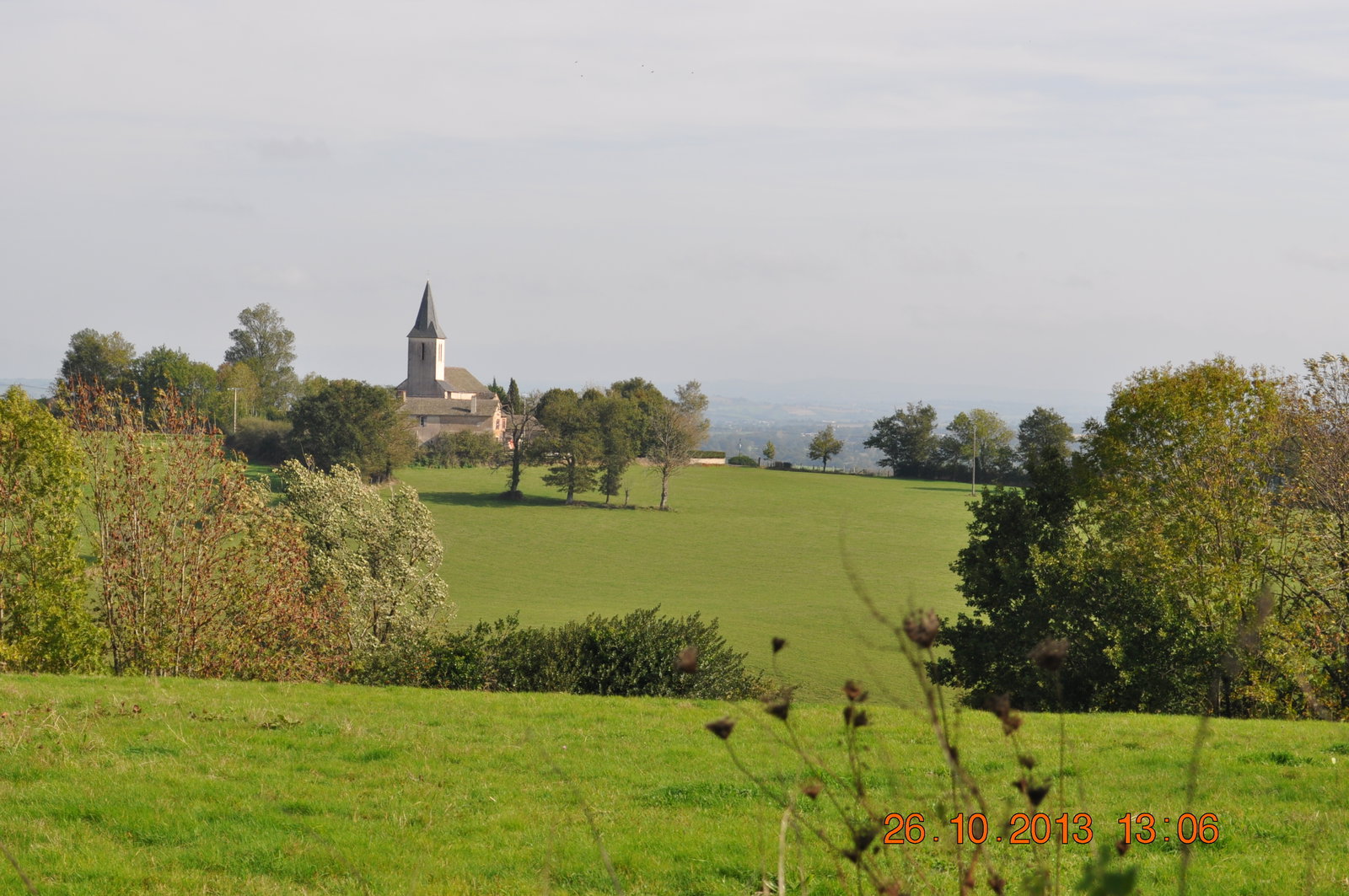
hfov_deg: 24.6
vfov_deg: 16.5
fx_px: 3088
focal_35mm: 82
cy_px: 448
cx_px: 674
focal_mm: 55
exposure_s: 1/320
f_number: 9
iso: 200
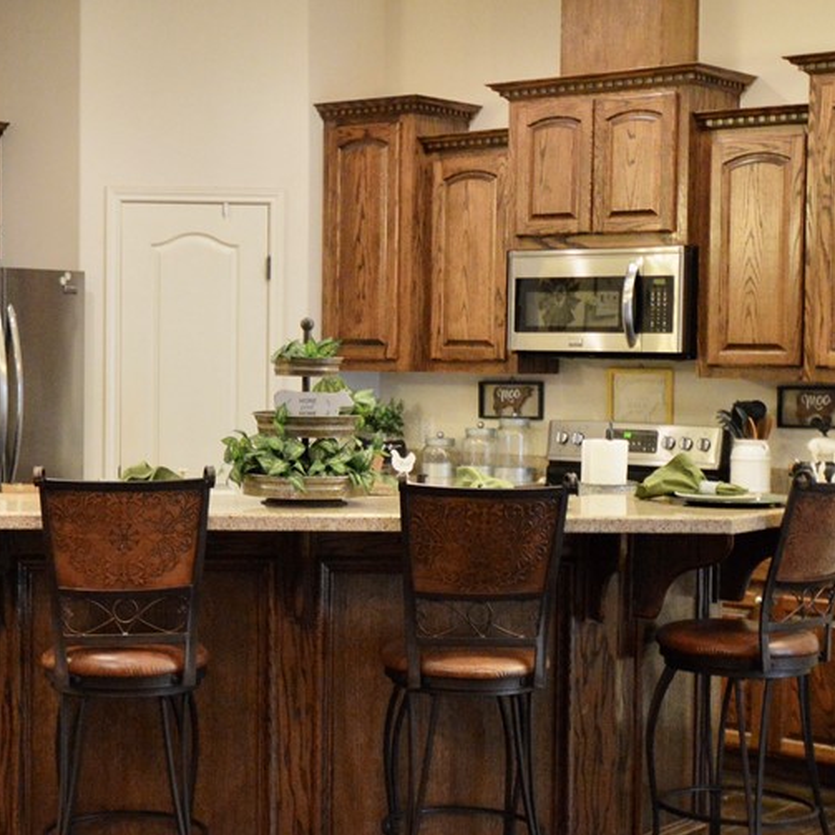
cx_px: 230
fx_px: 1801
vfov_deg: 26.1
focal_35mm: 66
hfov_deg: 25.8
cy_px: 427
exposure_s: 1/40
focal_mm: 24
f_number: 4.5
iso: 3200
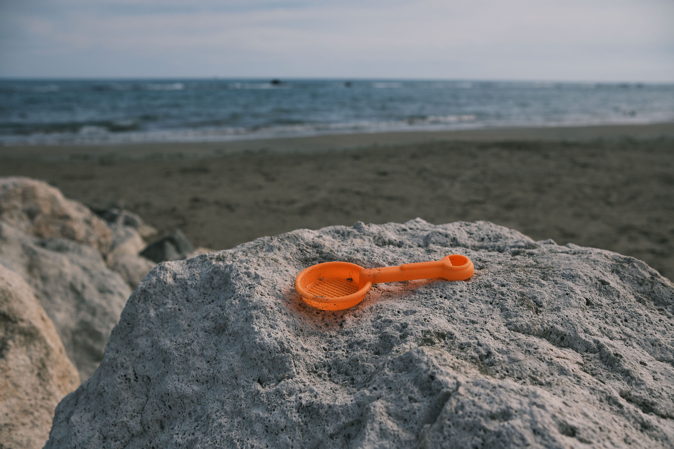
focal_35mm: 35
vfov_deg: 37.9
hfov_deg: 54.4
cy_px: 224
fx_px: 655
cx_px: 337
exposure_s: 1/2500
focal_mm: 23
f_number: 4
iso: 160
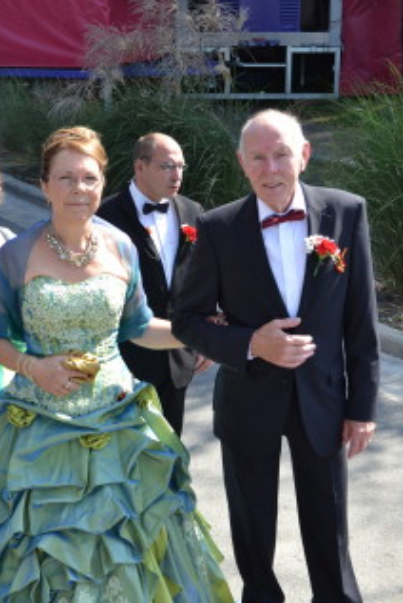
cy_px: 356
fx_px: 988
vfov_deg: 33.8
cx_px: 202
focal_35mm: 59
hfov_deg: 23.0
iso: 100
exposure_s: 1/160
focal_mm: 26
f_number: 6.3
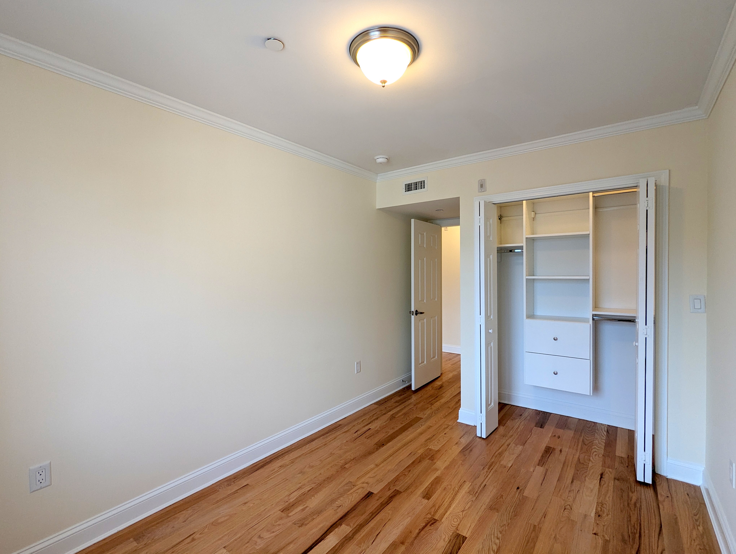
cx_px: 368
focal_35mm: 16
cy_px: 277
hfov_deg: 94.4
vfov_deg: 78.2
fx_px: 341
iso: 56
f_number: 2.2
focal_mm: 2.35
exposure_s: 1/33.1
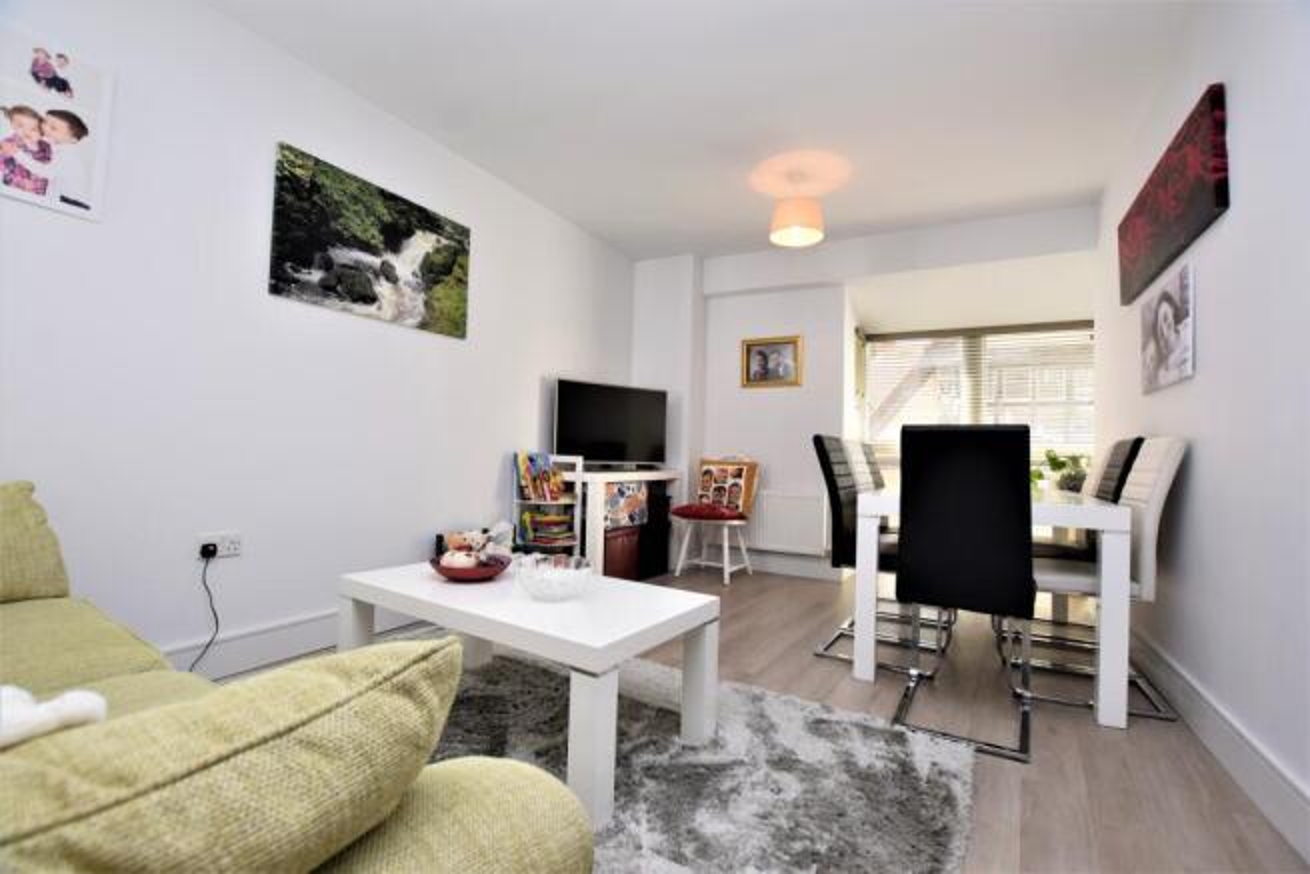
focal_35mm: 15
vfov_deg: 77.4
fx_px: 546
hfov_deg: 100.4
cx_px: 655
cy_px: 437
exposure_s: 1/125
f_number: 5.6
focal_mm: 10
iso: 720
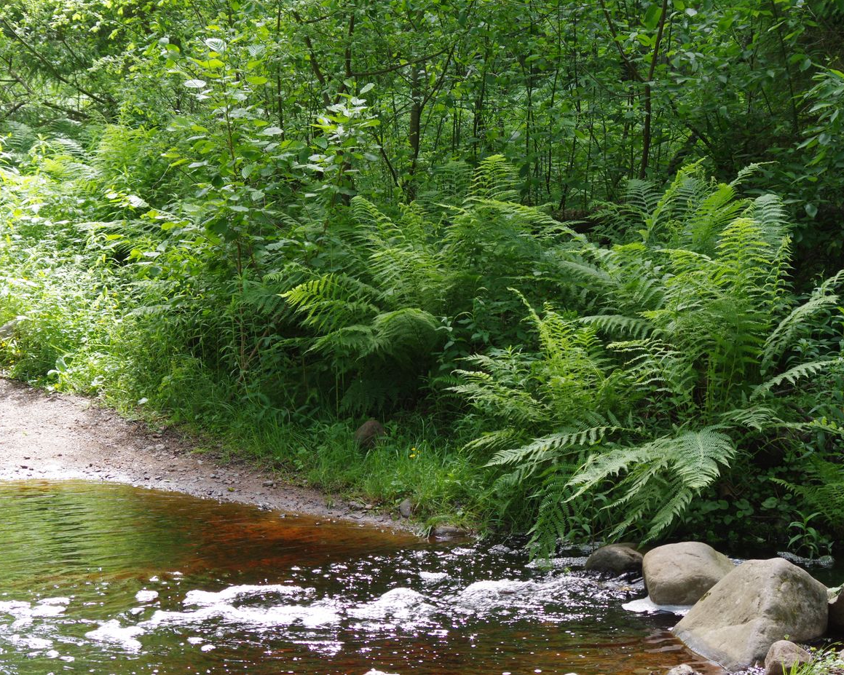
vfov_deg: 18.1
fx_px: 2123
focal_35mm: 85
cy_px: 336
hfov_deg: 22.5
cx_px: 479
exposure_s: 1/80
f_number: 8
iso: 400
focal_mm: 50
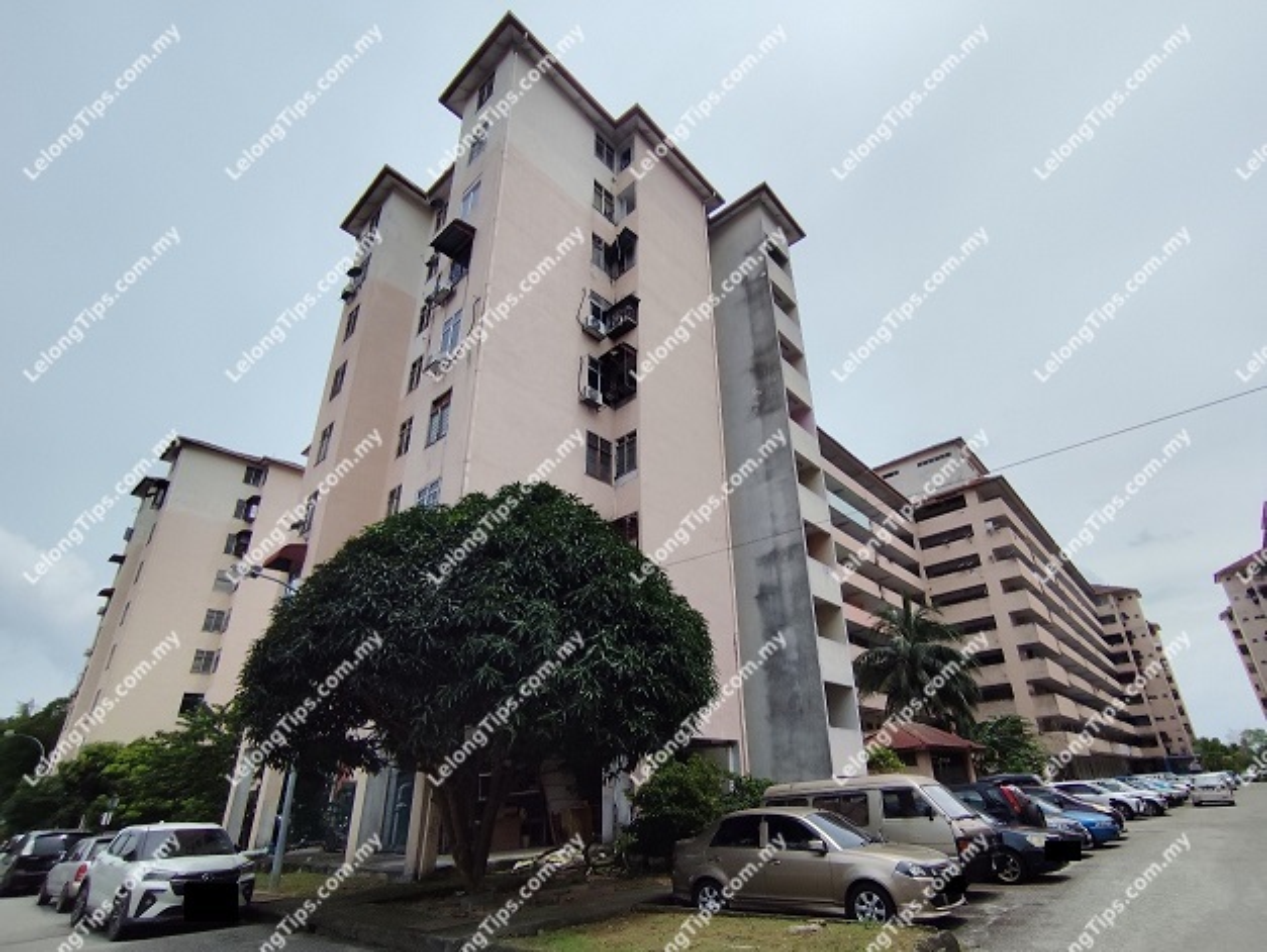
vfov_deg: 78.2
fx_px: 586
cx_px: 634
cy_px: 476
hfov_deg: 94.5
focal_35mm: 16
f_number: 2.2
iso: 50
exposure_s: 1/3826
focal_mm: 1.65
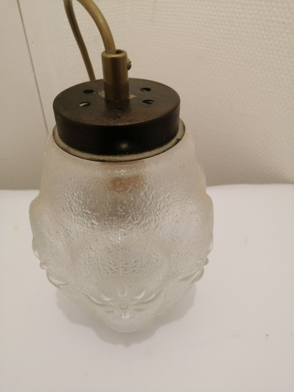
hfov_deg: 53.1
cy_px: 196
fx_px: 294
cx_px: 147
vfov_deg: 67.3
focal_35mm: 26
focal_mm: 3.96
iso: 320
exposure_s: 1/33.3
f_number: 1.8
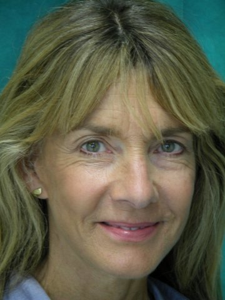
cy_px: 150
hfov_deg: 8.4
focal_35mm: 176
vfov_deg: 11.2
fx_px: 1525
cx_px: 112
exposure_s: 1/9.2
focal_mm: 44.7
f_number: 4
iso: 100
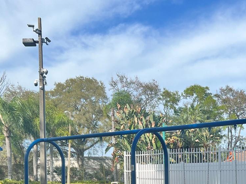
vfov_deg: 24.6
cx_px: 195
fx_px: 398
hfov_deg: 33.4
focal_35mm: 56
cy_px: 193
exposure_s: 1/2841
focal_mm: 5.7
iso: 50
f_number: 1.5
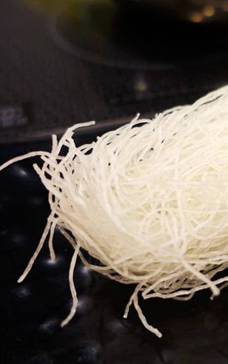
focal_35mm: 37
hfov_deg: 31.5
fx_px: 368
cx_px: 234
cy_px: 182
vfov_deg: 52.7
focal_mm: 8.8
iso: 160
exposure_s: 1/30
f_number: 1.8
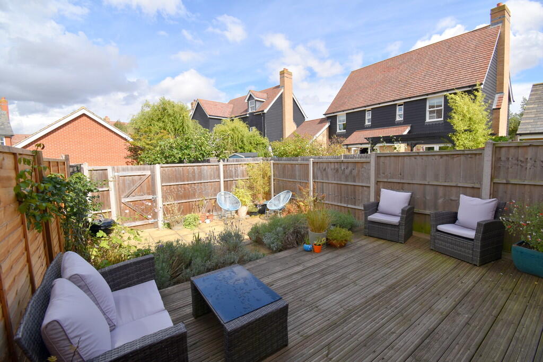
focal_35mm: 15
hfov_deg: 100.4
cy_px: 181
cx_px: 272
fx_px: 226
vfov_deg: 77.3
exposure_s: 1/250
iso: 110
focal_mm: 10
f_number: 8
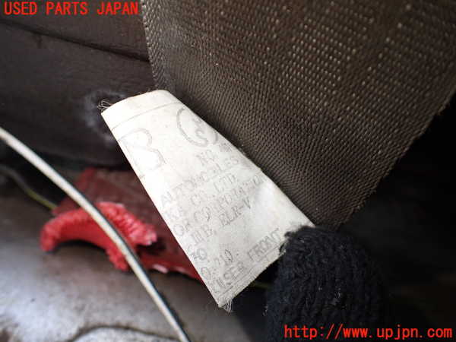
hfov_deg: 60.0
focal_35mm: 30
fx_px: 395
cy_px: 171
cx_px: 228
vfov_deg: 46.8
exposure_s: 1/125
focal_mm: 5.4
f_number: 2.3
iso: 250
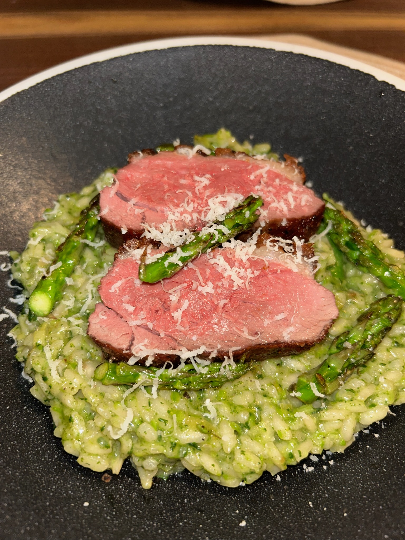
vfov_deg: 67.3
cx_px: 202
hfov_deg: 53.1
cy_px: 270
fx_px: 406
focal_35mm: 26
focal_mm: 5.7
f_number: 1.5
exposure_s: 1/11
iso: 32
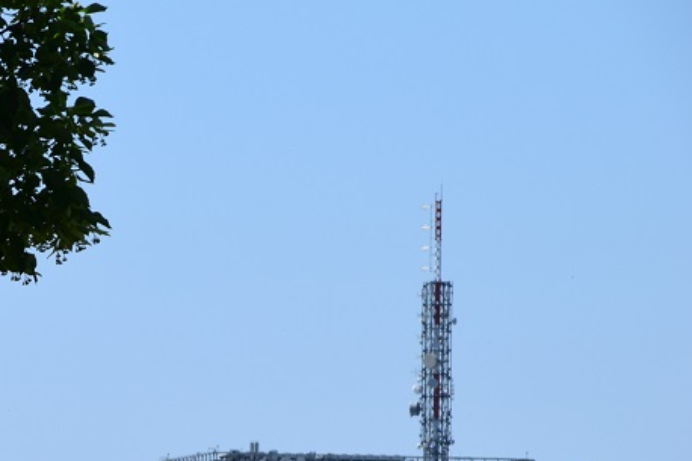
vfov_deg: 2.9
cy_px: 480
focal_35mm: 475
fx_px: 9129
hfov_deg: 4.3
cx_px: -35
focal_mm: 145
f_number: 11
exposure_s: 1/500
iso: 360
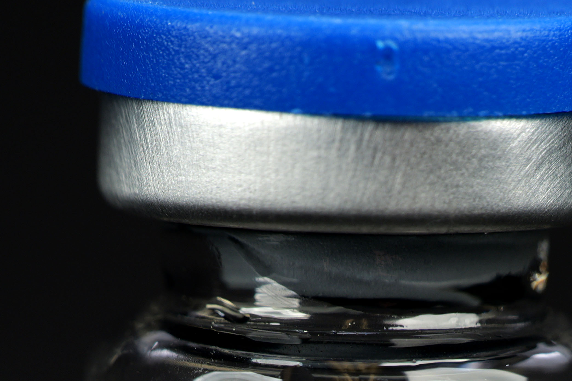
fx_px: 4956
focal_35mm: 312
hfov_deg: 6.6
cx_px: 381
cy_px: 676
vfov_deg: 4.4
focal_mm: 80
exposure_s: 1/60
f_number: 8
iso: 100
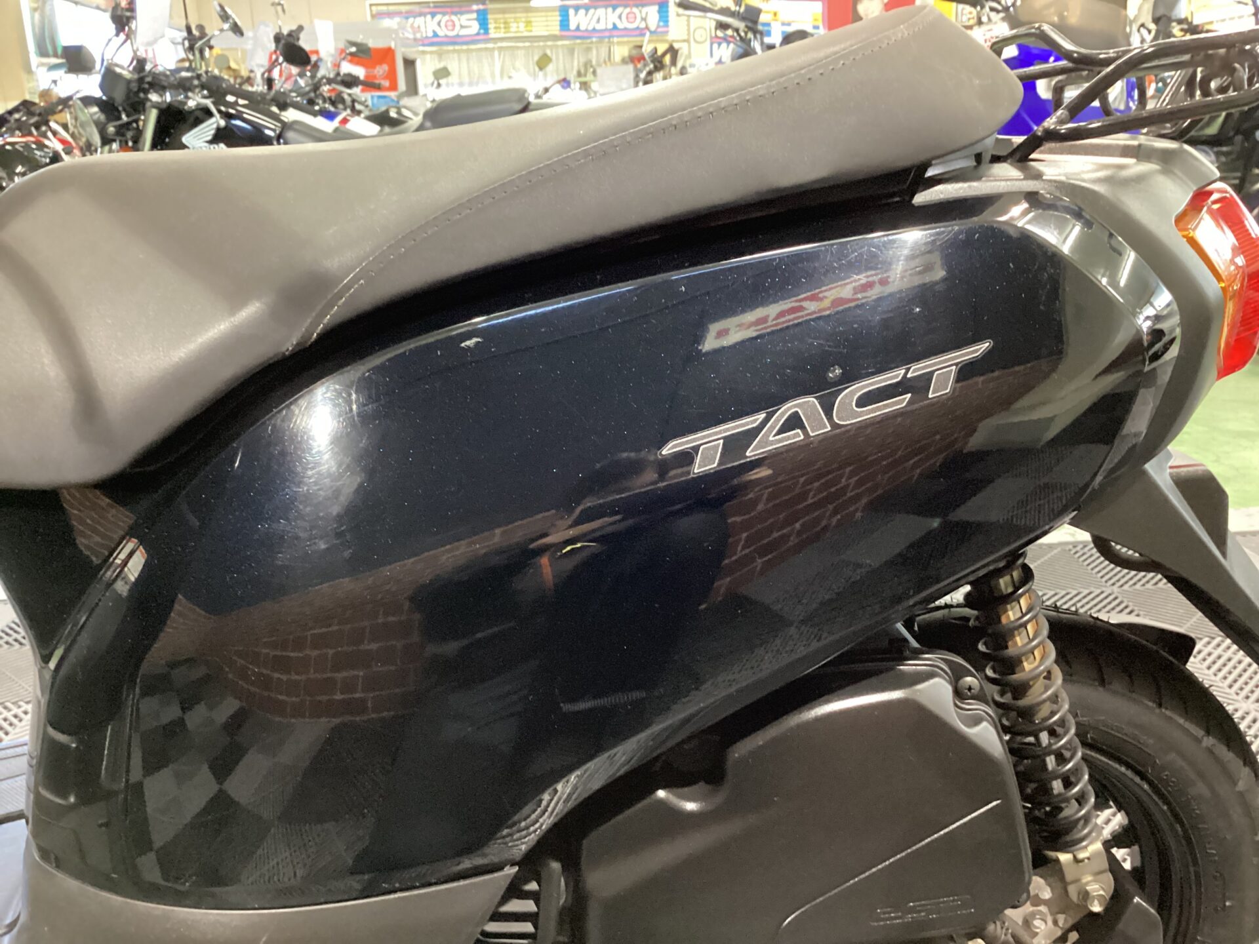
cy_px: 472
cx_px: 630
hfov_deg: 58.4
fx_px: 1127
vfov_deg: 45.4
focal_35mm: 31
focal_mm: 3.3
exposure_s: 1/24
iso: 640
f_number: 2.4
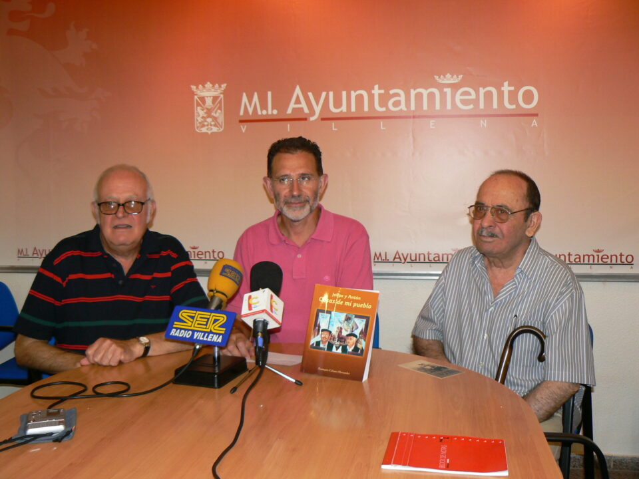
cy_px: 240
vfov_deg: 39.7
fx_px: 665
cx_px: 320
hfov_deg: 51.4
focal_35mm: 36
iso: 100
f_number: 2.8
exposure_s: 1/30
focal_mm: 6
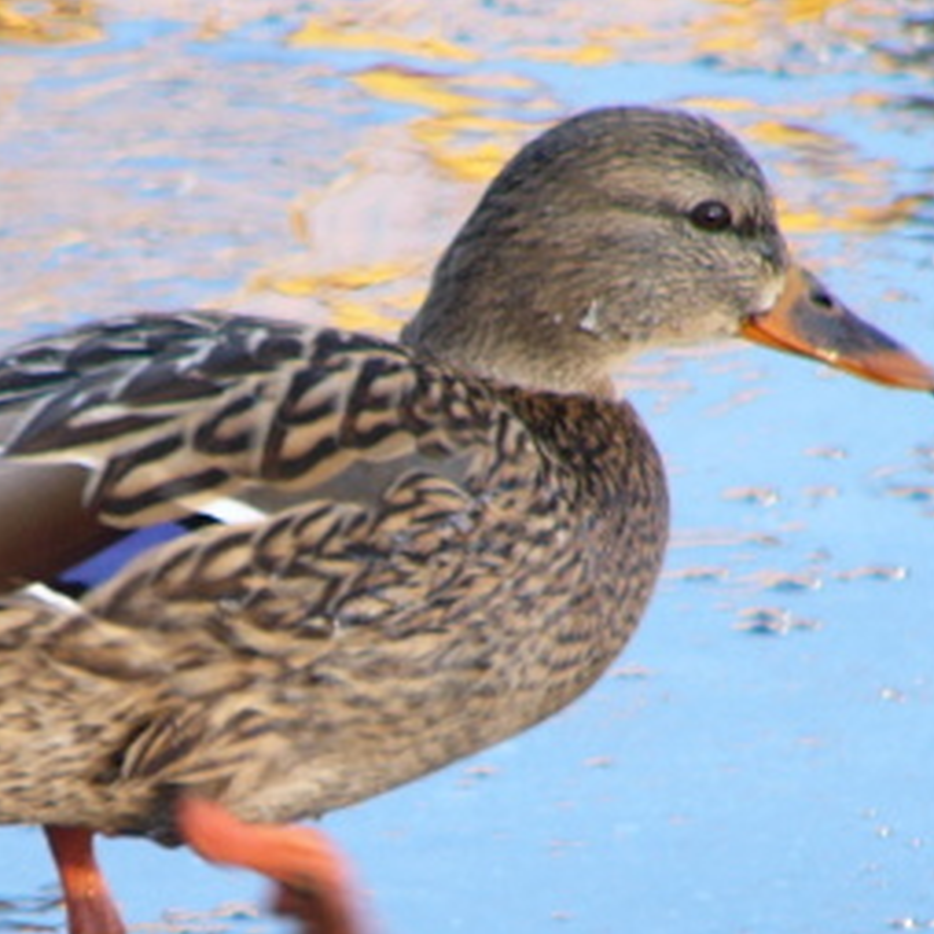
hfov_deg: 2.8
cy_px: 581
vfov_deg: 2.8
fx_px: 19354
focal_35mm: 634
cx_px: 257
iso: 50
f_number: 2.8
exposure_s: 1/125
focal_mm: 63.2
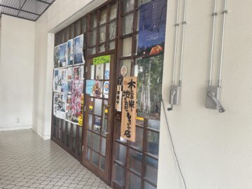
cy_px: 94
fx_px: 175
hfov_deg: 71.6
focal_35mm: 24
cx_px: 126
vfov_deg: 56.8
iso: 160
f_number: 1.78
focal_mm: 6.86
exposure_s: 1/60
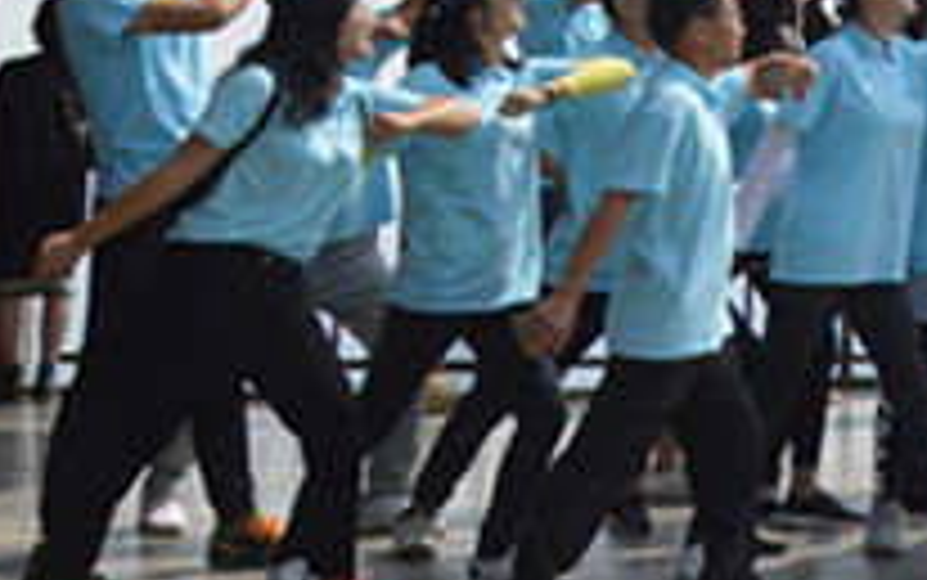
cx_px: 1568
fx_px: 2705
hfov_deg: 16.8
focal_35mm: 107
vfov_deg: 11.8
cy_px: -272
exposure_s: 1/1250
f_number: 18
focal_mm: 18
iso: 1600
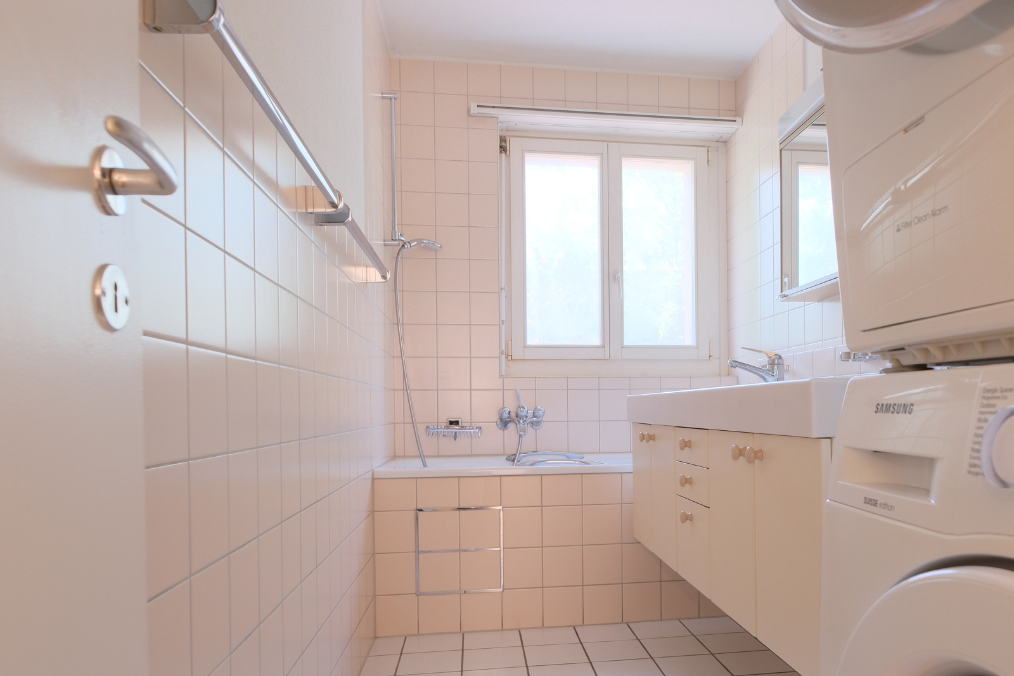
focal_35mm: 24
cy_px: 405
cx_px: 592
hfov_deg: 73.2
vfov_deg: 52.8
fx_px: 676
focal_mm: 10
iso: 400
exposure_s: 1/15
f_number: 4
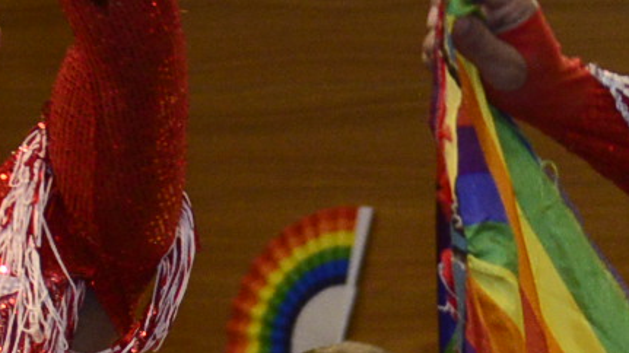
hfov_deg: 5.3
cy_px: 683
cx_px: 705
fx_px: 6835
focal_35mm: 410
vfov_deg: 2.9
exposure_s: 1/125
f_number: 4.5
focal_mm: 56
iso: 2000
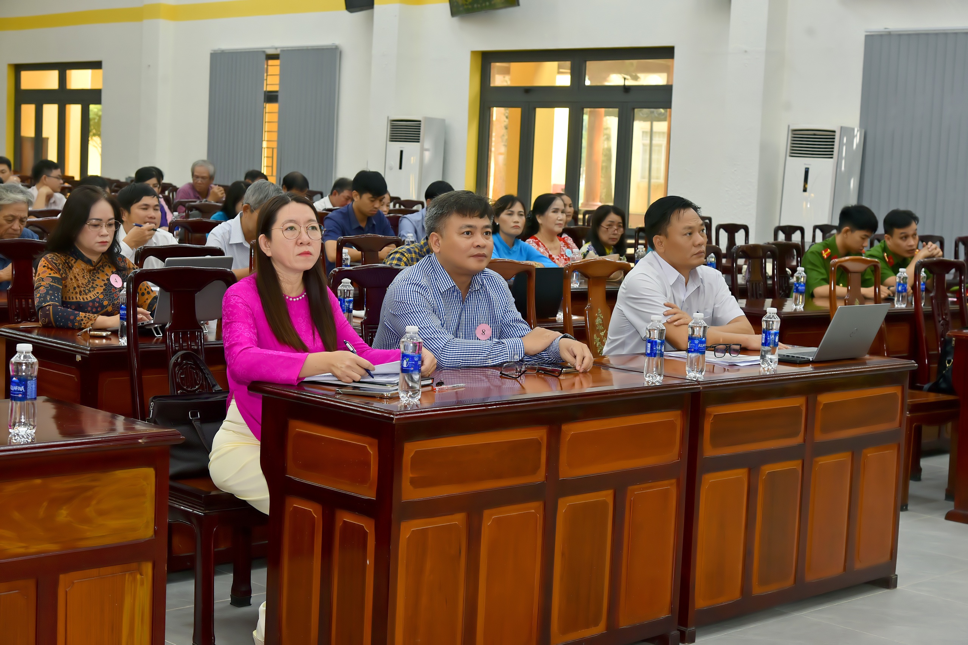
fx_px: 1560
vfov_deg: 23.4
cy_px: 322
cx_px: 484
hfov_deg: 34.5
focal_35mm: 58
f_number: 5.6
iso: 640
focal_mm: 58
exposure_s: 1/125
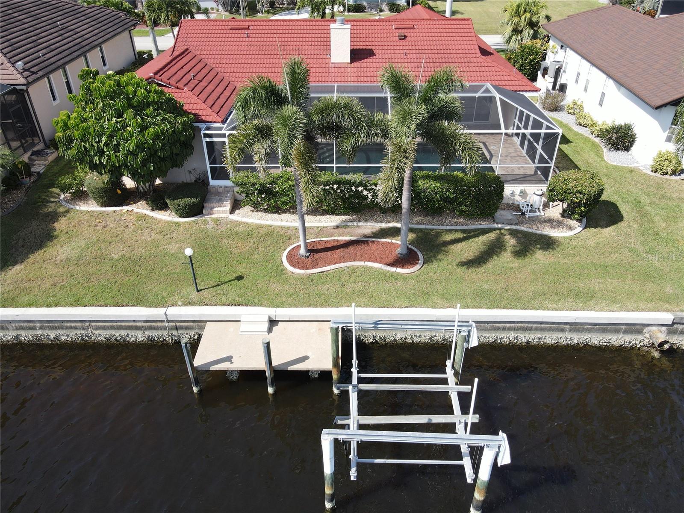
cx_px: 342
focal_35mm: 24
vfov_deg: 56.8
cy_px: 256
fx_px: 474
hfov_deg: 71.6
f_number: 2.8
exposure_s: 1/400
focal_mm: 4.5
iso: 100
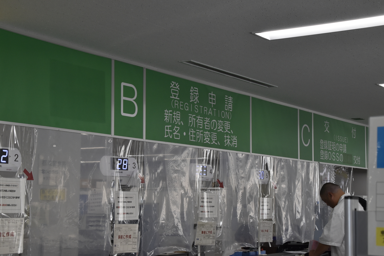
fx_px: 720
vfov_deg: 20.2
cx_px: 192
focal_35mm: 68
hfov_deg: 29.9
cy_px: 128
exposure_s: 1/100
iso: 1000
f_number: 9
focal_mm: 45
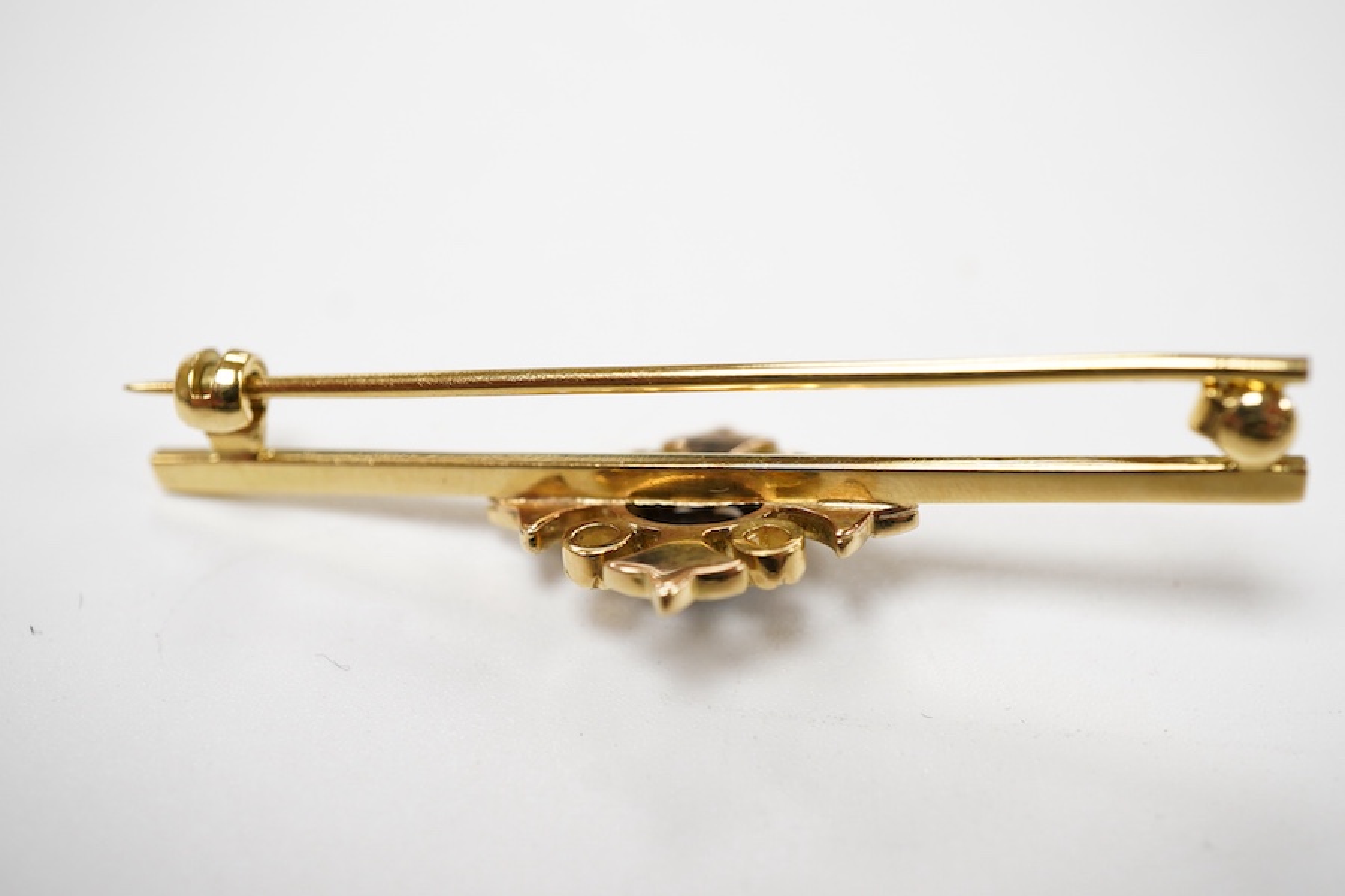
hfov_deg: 43.6
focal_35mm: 45
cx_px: 672
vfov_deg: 29.9
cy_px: 448
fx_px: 1681
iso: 1250
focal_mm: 30
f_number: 9
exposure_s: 1/125
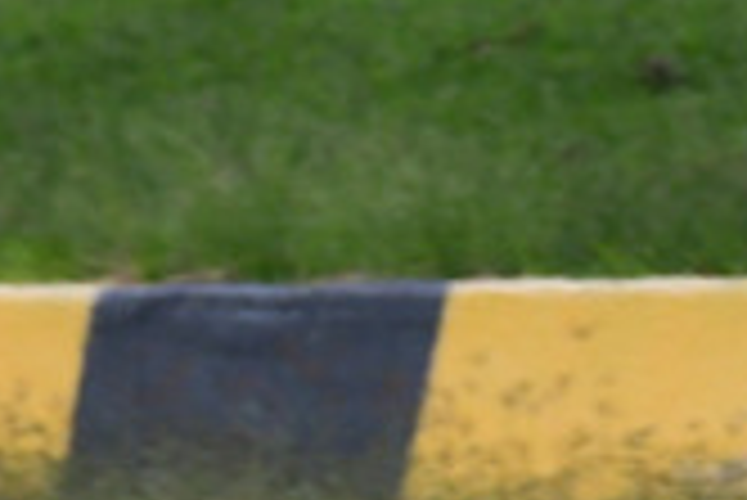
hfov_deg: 0.6
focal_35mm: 3476
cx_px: -266
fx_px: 72188
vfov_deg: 0.4
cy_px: 329
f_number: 11
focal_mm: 480
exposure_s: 1/640
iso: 640
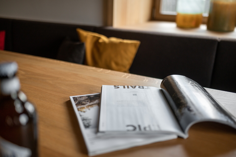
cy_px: 78
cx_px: 118
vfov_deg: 37.8
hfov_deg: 54.5
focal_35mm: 35
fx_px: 229
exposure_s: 1/1000
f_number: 1.4
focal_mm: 35
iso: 500
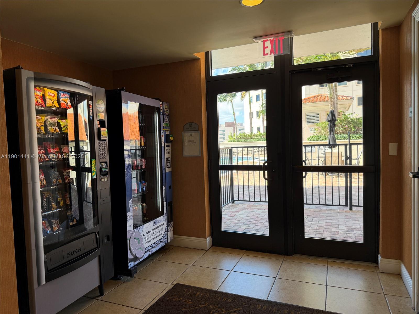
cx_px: 210
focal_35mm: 24
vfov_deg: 56.8
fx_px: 291
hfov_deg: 71.6
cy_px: 157
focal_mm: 6.76
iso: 80
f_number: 1.78
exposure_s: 1/192
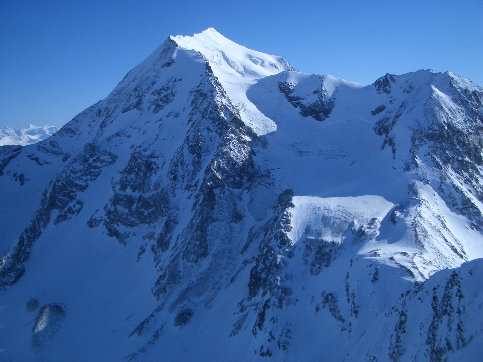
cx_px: 242
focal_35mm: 35
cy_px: 181
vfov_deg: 40.7
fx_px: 488
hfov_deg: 52.6
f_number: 4.3
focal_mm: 5.8
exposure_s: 1/1000
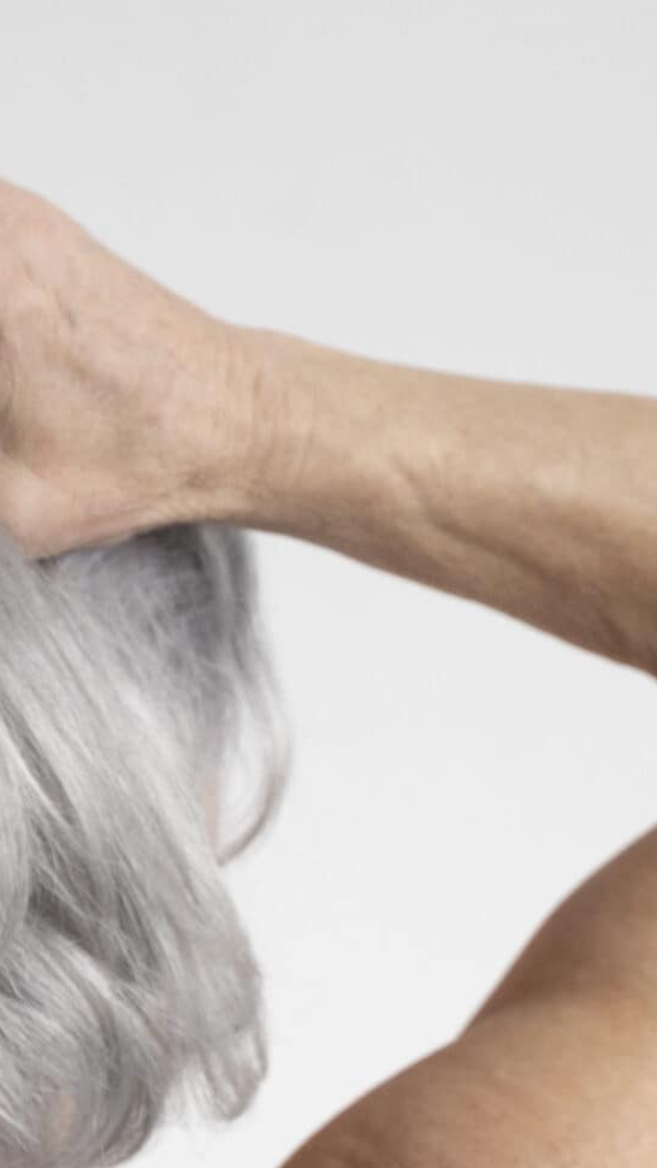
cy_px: 1005
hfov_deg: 7.9
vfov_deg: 14.0
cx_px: -150
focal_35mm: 152
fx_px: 4705
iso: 500
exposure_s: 1/400
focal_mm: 55
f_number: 3.2
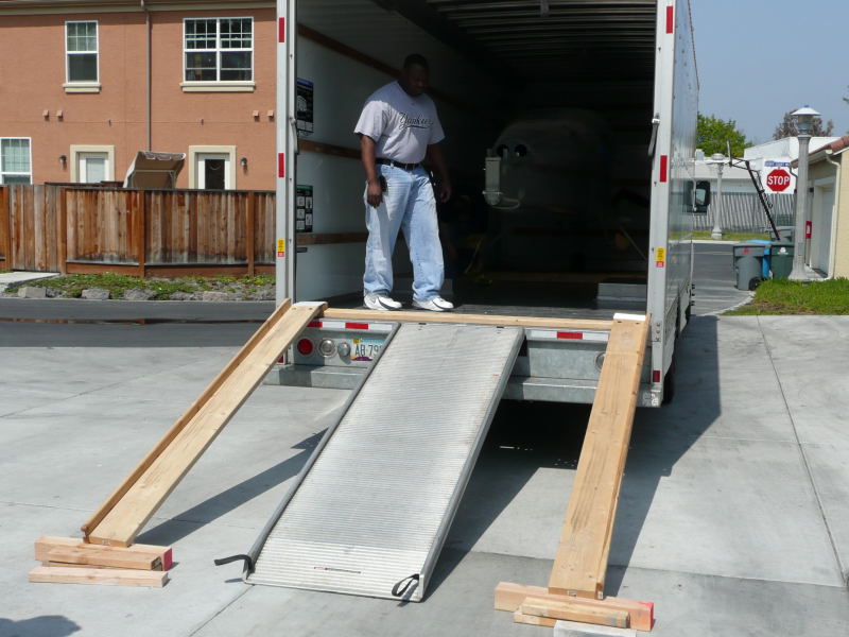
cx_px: 424
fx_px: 1055
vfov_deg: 33.6
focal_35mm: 43
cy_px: 318
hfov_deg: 43.9
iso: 100
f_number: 4
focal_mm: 7
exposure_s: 1/1000
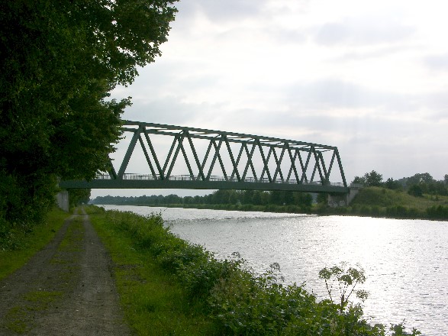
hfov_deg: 33.2
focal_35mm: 58
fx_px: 750
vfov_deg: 25.2
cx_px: 224
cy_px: 168
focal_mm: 14.7
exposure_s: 1/247
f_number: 7.9
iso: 50
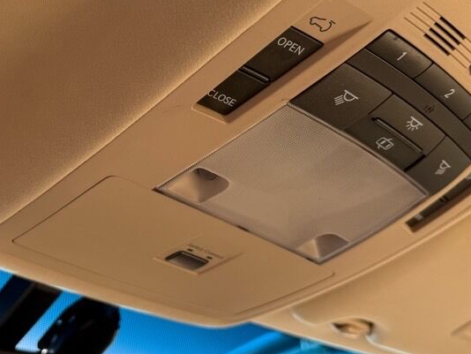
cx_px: 148
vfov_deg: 31.4
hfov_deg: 40.6
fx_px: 626
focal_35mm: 46
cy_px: 139
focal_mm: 6.76
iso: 80
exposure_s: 1/370
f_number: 1.78
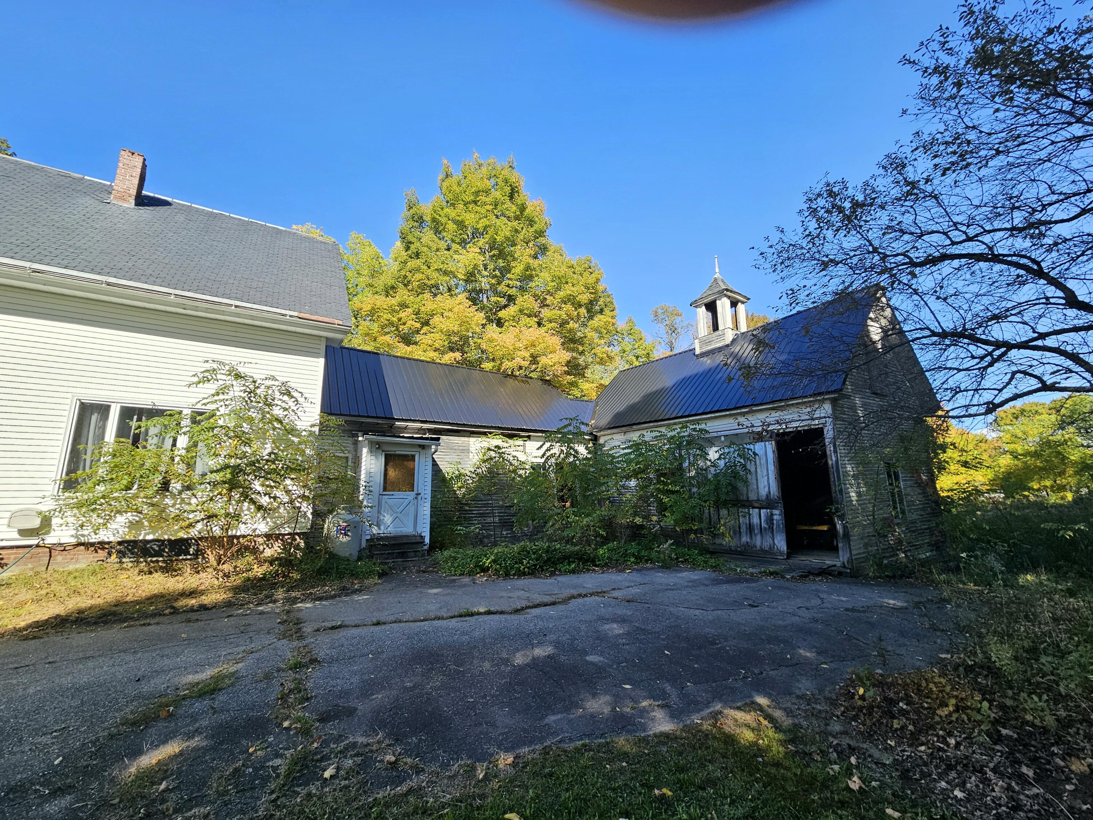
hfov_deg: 106.2
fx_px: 410
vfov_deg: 89.9
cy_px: 410
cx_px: 546
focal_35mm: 13
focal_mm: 2.2
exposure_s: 1/833
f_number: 2.2
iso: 50
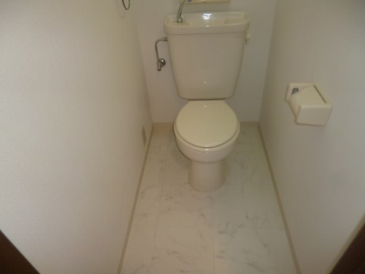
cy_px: 137
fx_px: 253
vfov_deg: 56.8
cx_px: 182
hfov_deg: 71.6
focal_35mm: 24
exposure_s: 1/60
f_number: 2.5
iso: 160
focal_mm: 4.3
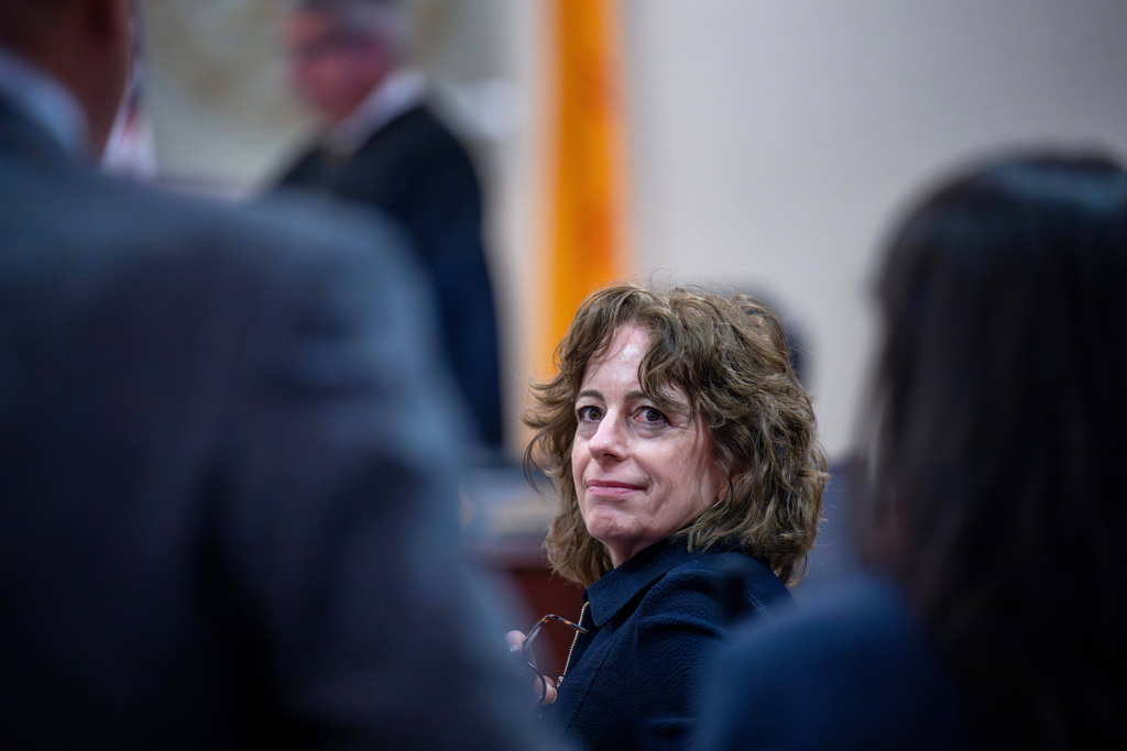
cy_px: 376
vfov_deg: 6.9
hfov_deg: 10.3
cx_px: 564
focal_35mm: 200
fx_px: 6262
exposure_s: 1/640
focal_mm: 200
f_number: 2.8
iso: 8000
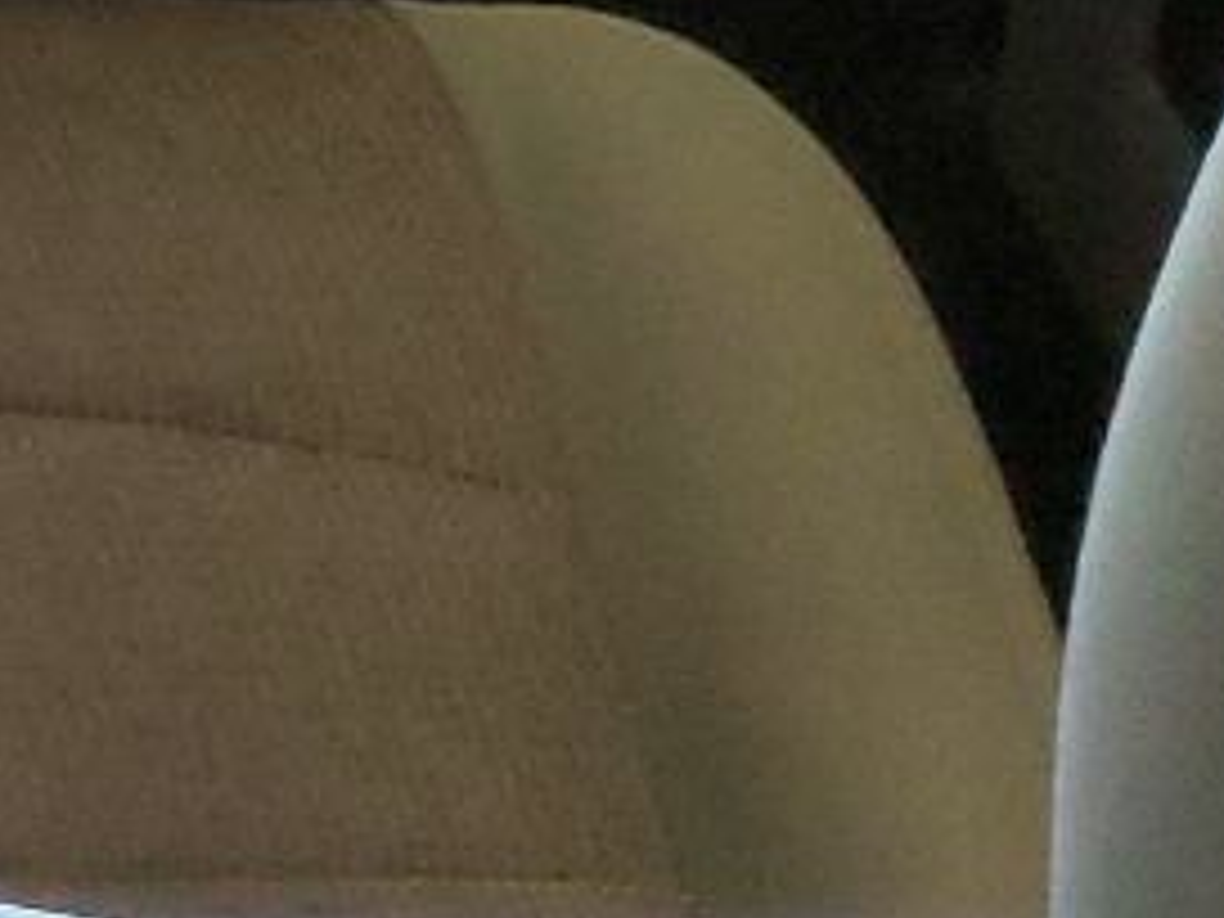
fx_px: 5410
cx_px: -2308
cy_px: 382
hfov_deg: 10.0
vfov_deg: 9.7
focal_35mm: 153
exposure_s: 1/60.2
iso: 232
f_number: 1.5
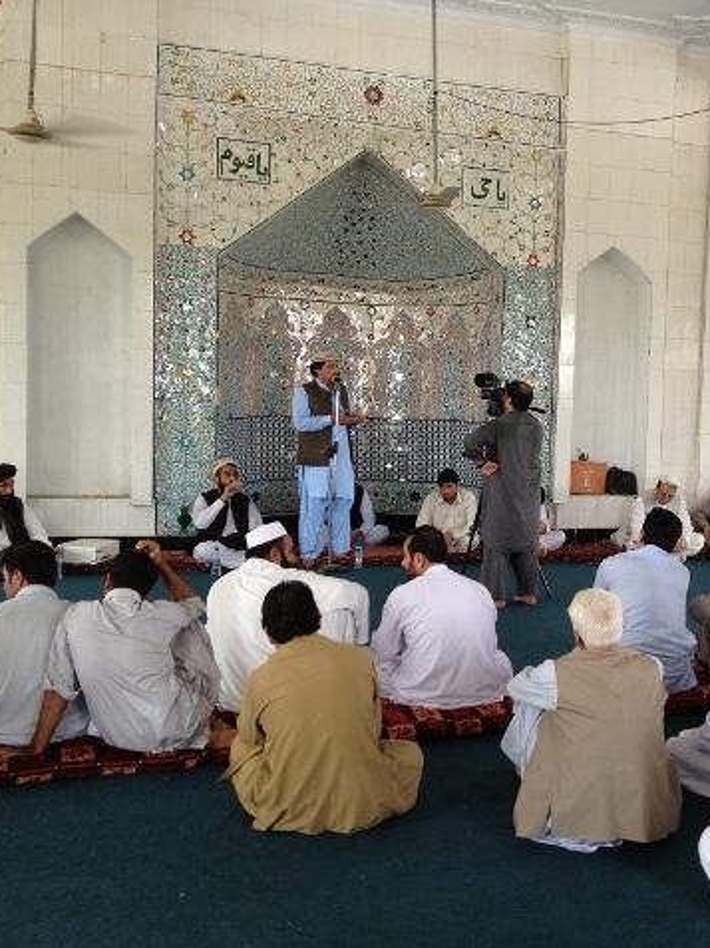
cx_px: 559
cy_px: 475
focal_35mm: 47
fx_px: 1287
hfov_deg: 30.2
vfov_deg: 40.5
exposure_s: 1/40
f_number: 2.4
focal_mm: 4.28
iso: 64
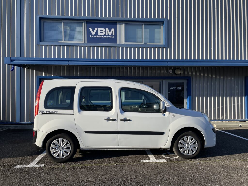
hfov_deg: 67.3
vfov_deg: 53.1
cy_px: 93
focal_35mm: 26
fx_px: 186
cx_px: 124
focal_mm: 4.2
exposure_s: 1/2257
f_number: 1.6
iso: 32
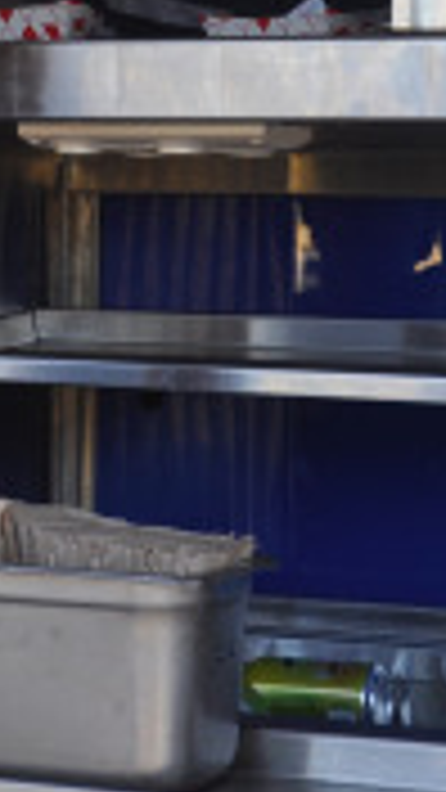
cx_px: -207
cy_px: 25
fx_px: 3448
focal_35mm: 164
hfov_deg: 7.3
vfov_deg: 13.0
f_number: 6.3
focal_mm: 34
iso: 200
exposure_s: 1/160
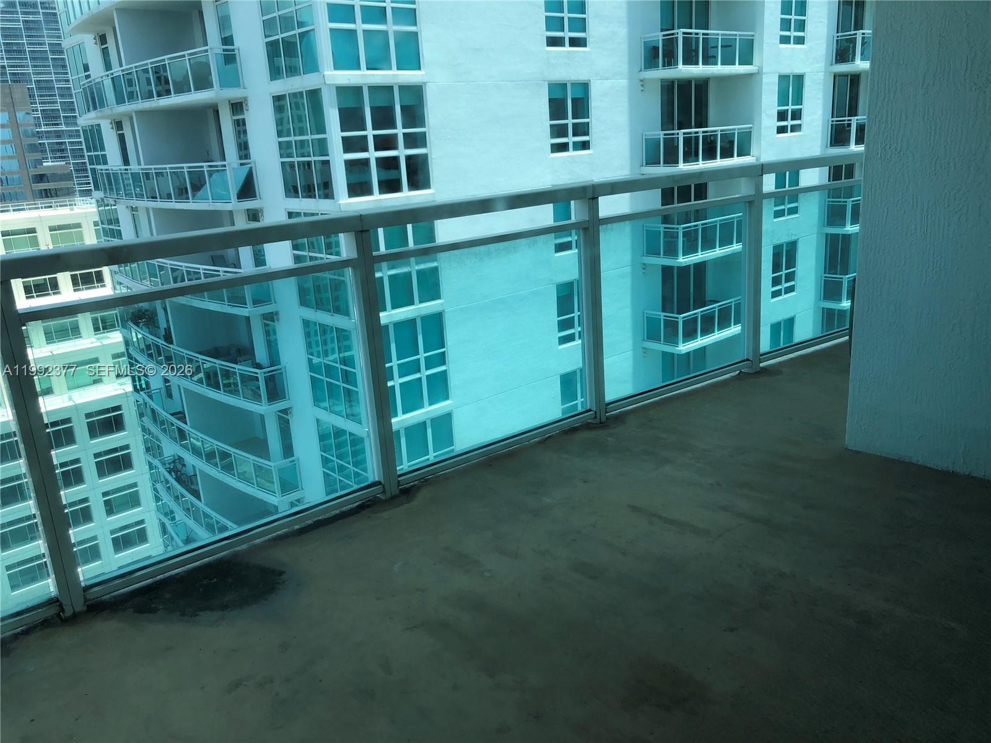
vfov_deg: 49.7
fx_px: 802
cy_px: 372
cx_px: 496
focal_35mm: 28
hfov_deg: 63.4
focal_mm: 3.99
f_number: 1.8
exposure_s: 1/631
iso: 20
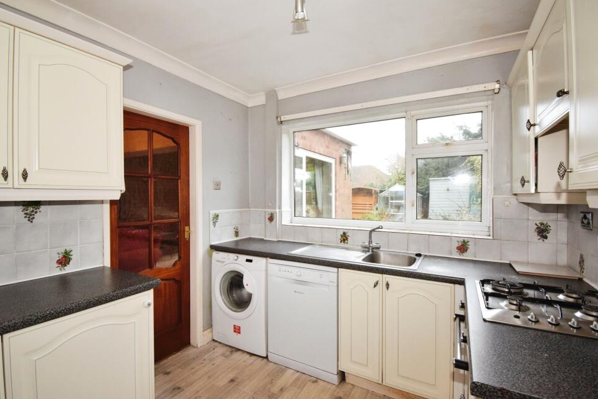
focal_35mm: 16
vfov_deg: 73.7
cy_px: 209
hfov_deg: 96.6
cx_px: 283
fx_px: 266
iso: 1000
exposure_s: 1/160
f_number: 4.5
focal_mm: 10
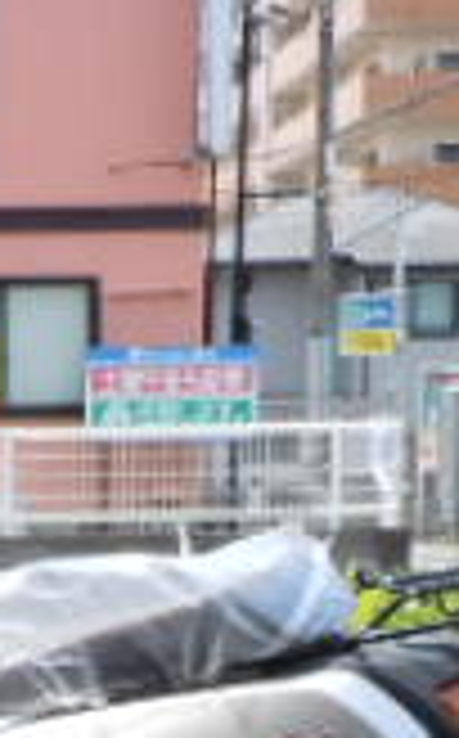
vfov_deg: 17.4
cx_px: -324
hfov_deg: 10.7
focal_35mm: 116
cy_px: 824
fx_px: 2330
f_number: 3.7
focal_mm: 5
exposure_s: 1/250
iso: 100
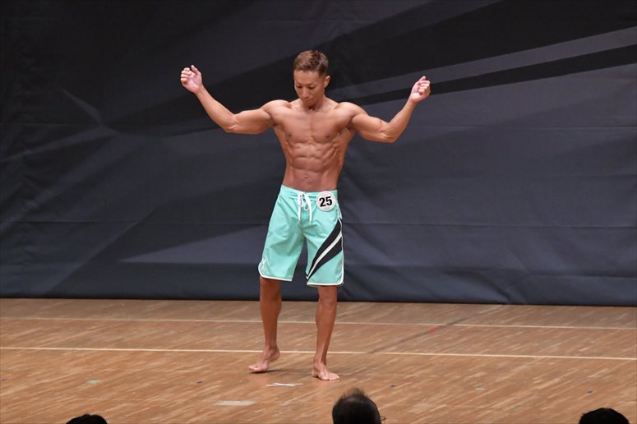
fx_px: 4775
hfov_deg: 7.6
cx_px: 318
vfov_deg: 5.1
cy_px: 212
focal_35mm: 270
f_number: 5.6
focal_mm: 180
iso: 6400
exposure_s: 1/400
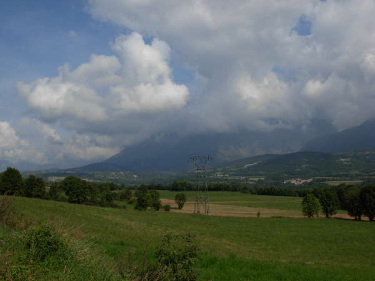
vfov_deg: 37.7
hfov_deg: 49.0
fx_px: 412
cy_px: 140
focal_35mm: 38
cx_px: 188
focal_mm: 6.3
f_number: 4.9
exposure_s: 1/1253
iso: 79
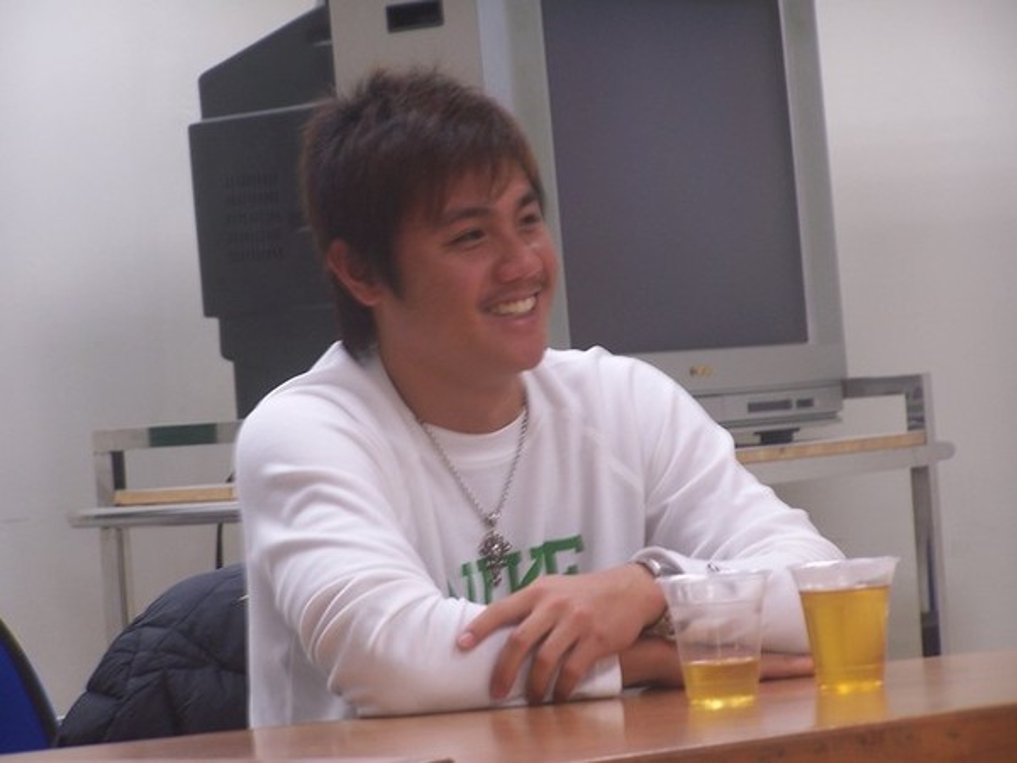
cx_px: 508
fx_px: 4965
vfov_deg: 8.8
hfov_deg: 11.7
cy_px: 382
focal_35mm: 169
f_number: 3.2
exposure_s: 1/15
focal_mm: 28
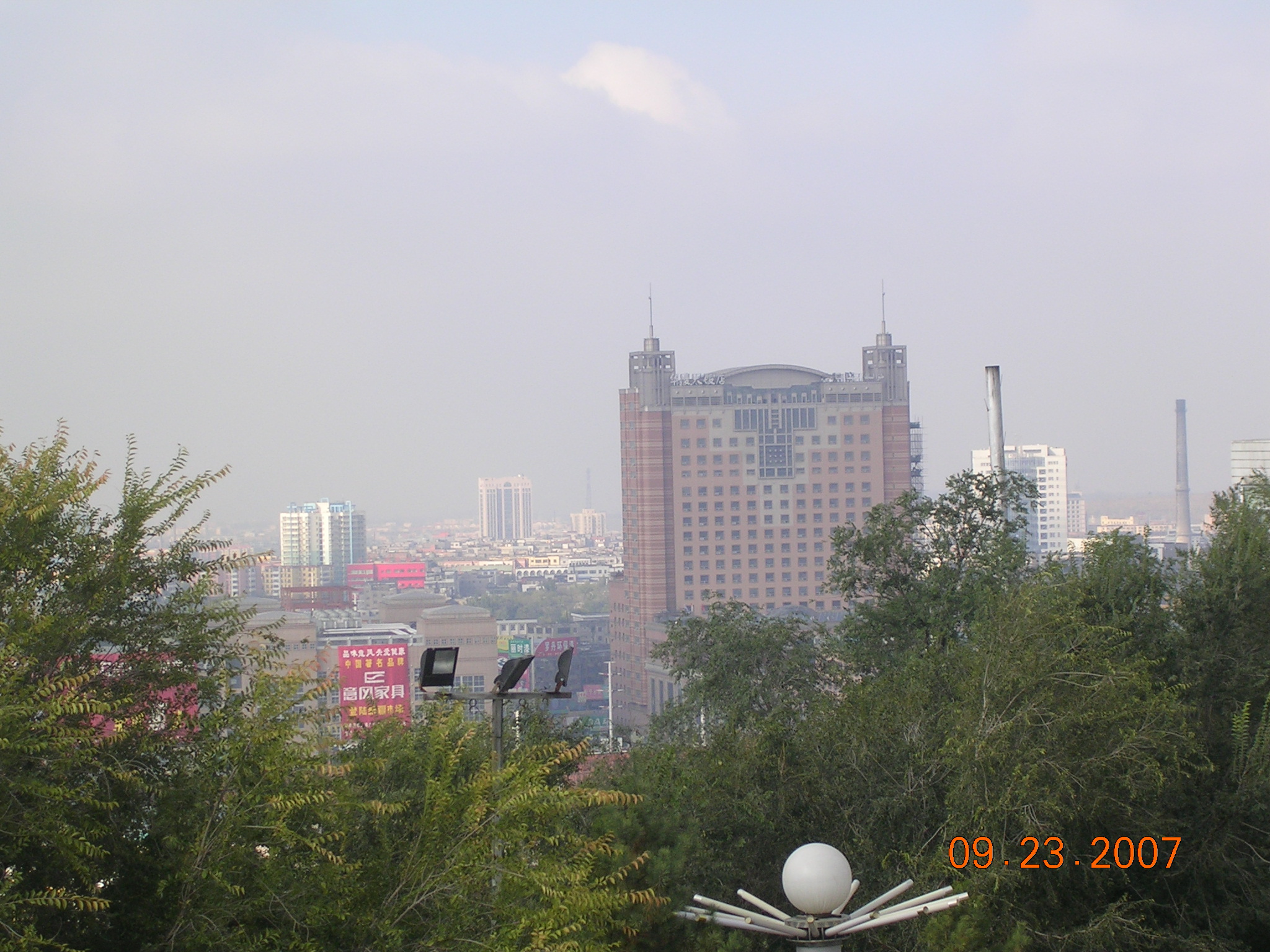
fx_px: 4219
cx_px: 635
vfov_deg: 12.9
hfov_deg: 17.1
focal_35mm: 115
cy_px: 476
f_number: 4.9
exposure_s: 1/259
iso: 50
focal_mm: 17.4
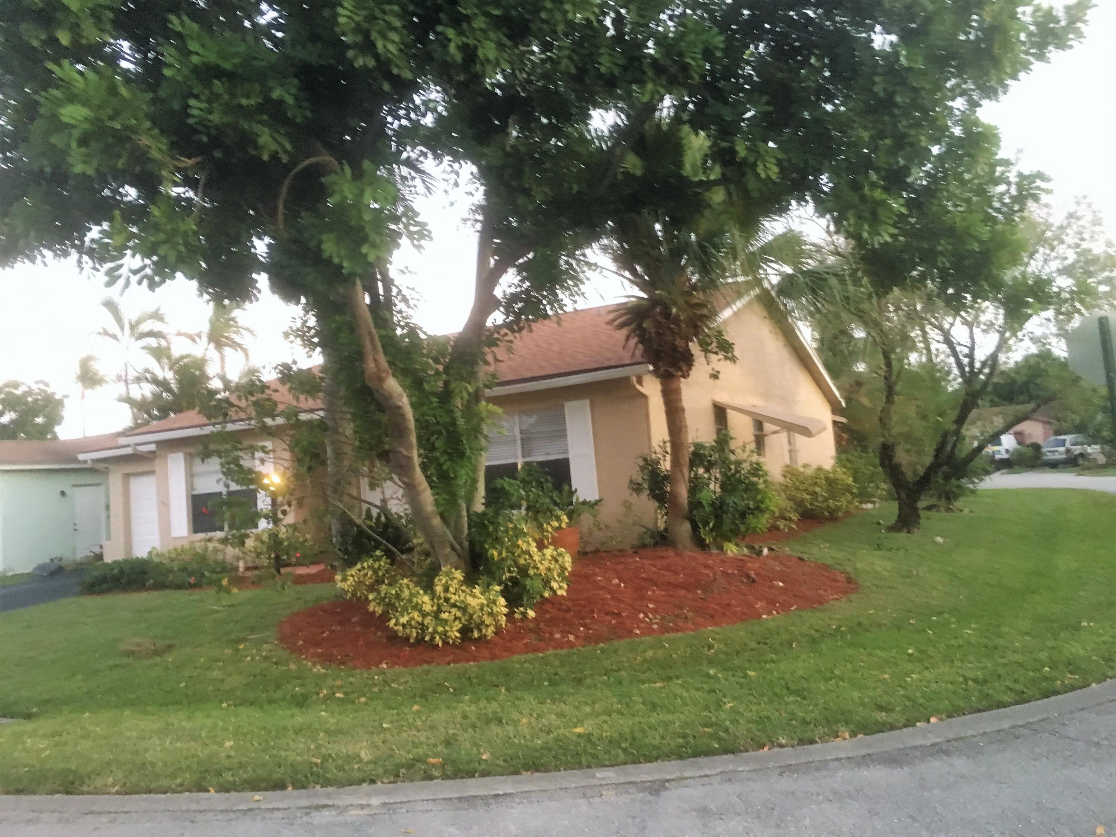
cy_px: 418
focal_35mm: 29
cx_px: 558
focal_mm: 4.15
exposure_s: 1/15
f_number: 2.2
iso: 200
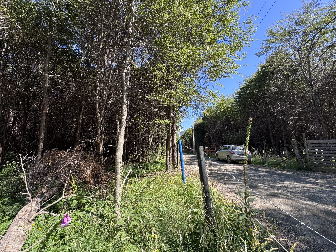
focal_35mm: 15
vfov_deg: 81.7
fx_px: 146
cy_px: 123
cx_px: 162
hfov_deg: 98.1
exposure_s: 1/421
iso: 40
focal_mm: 2.22
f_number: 2.2
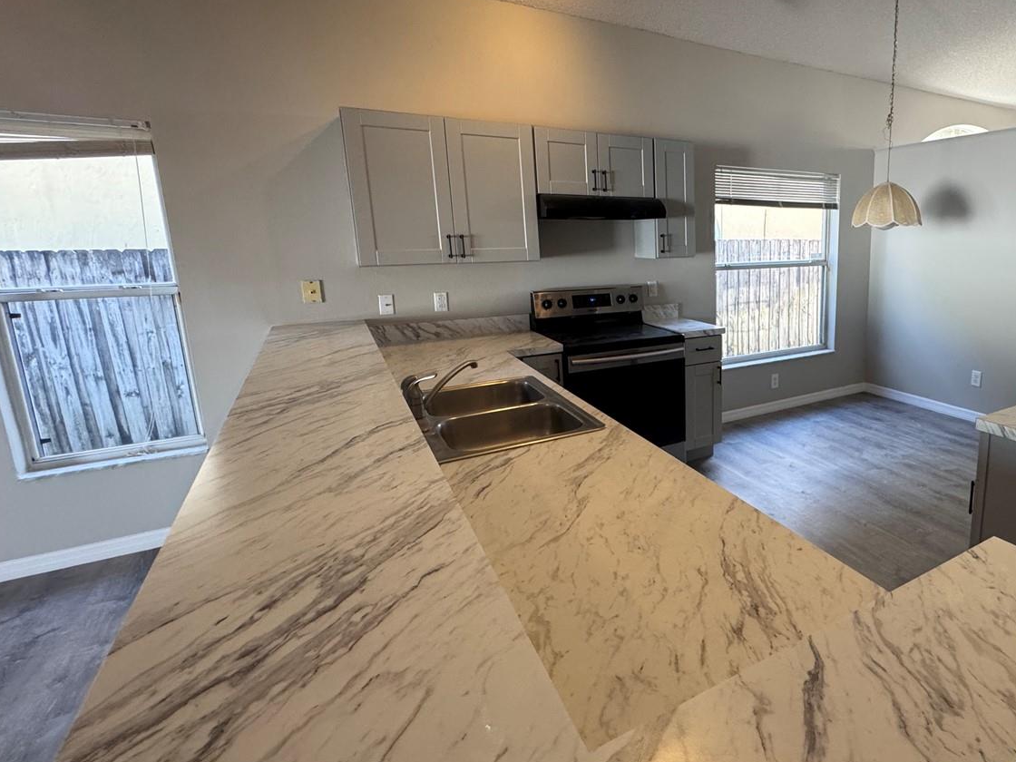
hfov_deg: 77.7
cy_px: 347
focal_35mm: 20
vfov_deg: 65.9
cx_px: 718
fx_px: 587
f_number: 2.2
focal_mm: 2.22
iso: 250
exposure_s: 1/120
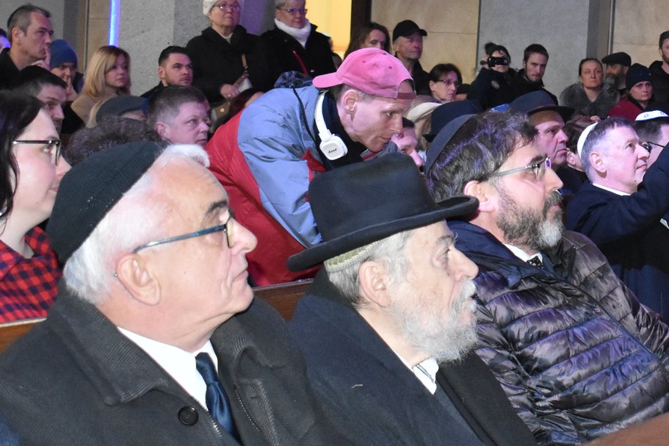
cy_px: 155
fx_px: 1897
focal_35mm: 102
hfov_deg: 19.4
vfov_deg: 13.4
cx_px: 676
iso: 2500
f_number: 5.6
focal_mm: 31
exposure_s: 1/60
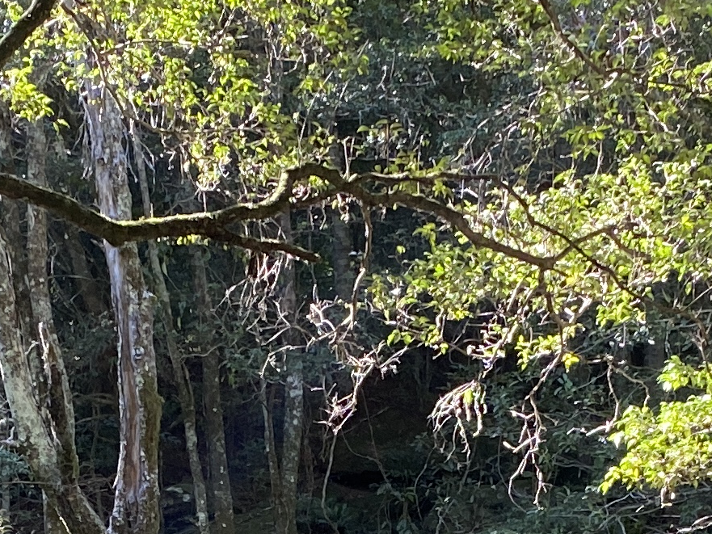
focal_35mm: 119
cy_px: 711
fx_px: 2448
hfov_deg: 16.5
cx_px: 342
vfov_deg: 12.1
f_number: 1.8
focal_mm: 4.25
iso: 100
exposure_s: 1/121
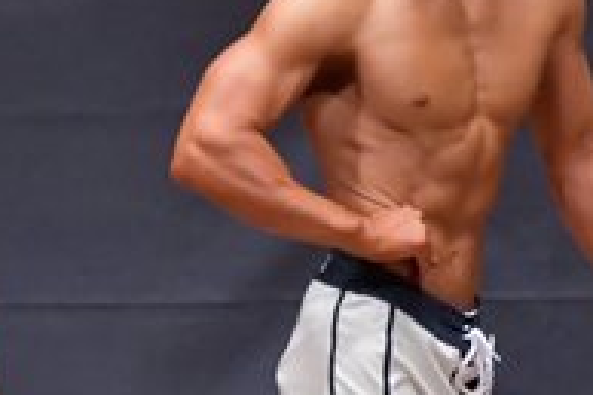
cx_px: -298
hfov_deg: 1.9
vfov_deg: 1.3
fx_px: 17758
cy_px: 282
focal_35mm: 1079
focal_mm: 180
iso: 6400
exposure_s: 1/400
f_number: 5.6
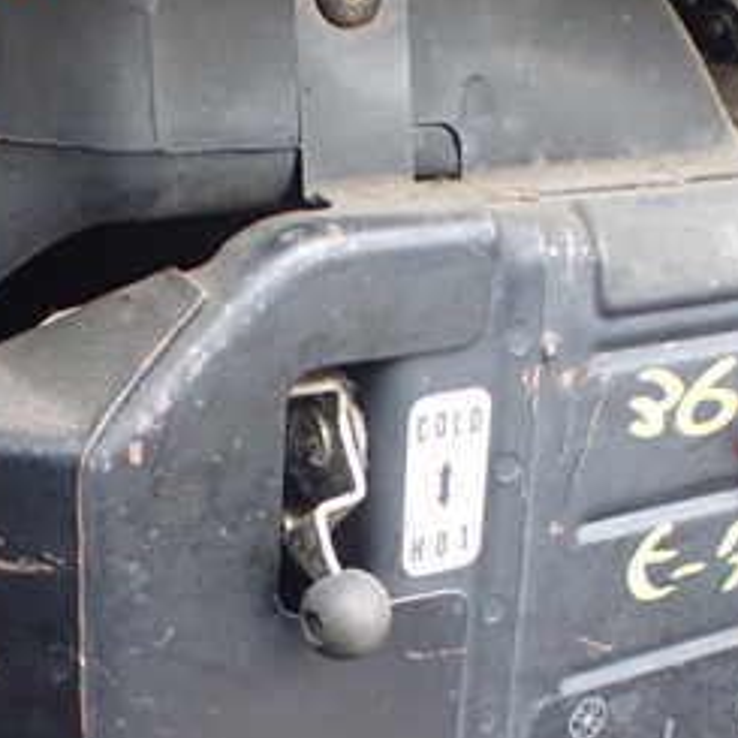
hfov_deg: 26.5
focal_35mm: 65
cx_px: 383
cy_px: 596
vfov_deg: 26.0
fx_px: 1568
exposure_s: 1/100
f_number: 2.3
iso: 800
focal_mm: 5.4
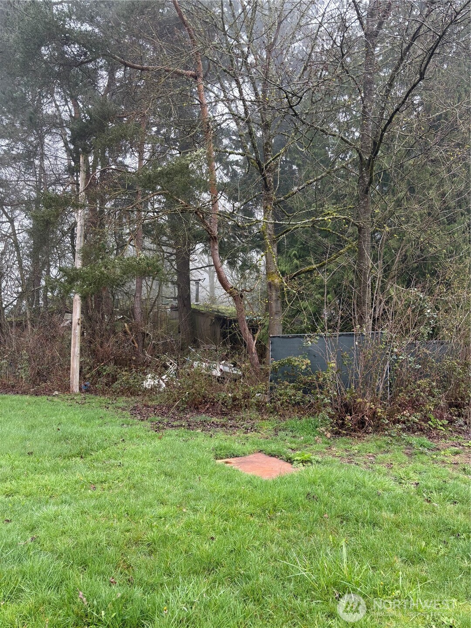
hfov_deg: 53.1
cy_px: 314
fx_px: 472
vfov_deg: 67.3
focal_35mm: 26
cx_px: 236
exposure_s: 1/212
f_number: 1.6
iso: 40
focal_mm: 5.96
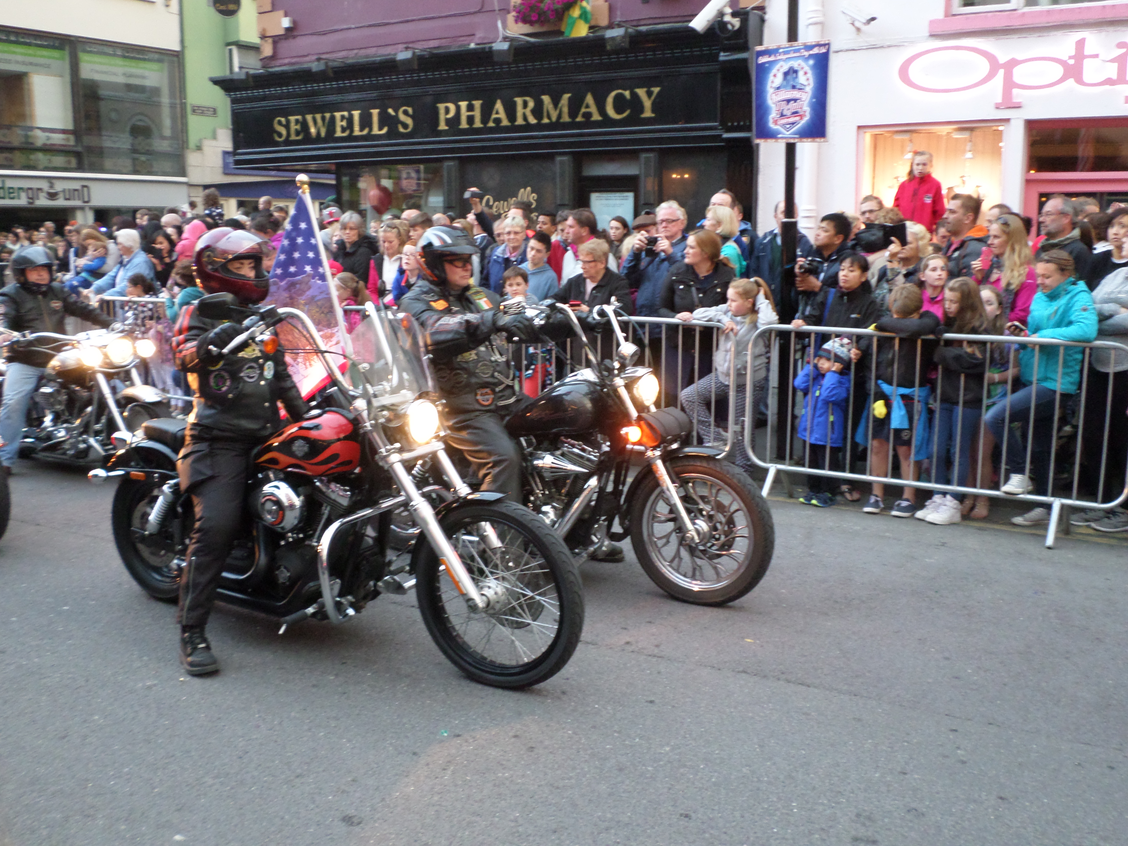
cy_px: 423
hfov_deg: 60.0
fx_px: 978
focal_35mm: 30
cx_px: 564
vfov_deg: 46.8
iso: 240
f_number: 2.7
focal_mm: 5.5
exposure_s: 1/30
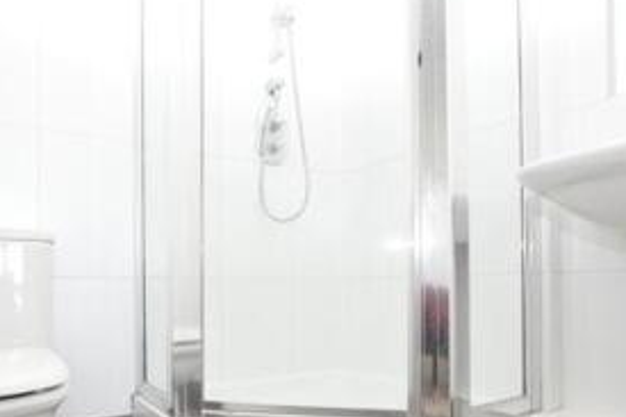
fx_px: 452
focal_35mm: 26
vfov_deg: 48.3
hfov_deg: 69.3
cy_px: 291
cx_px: 282
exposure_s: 1/80
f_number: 4.5
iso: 800
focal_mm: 10
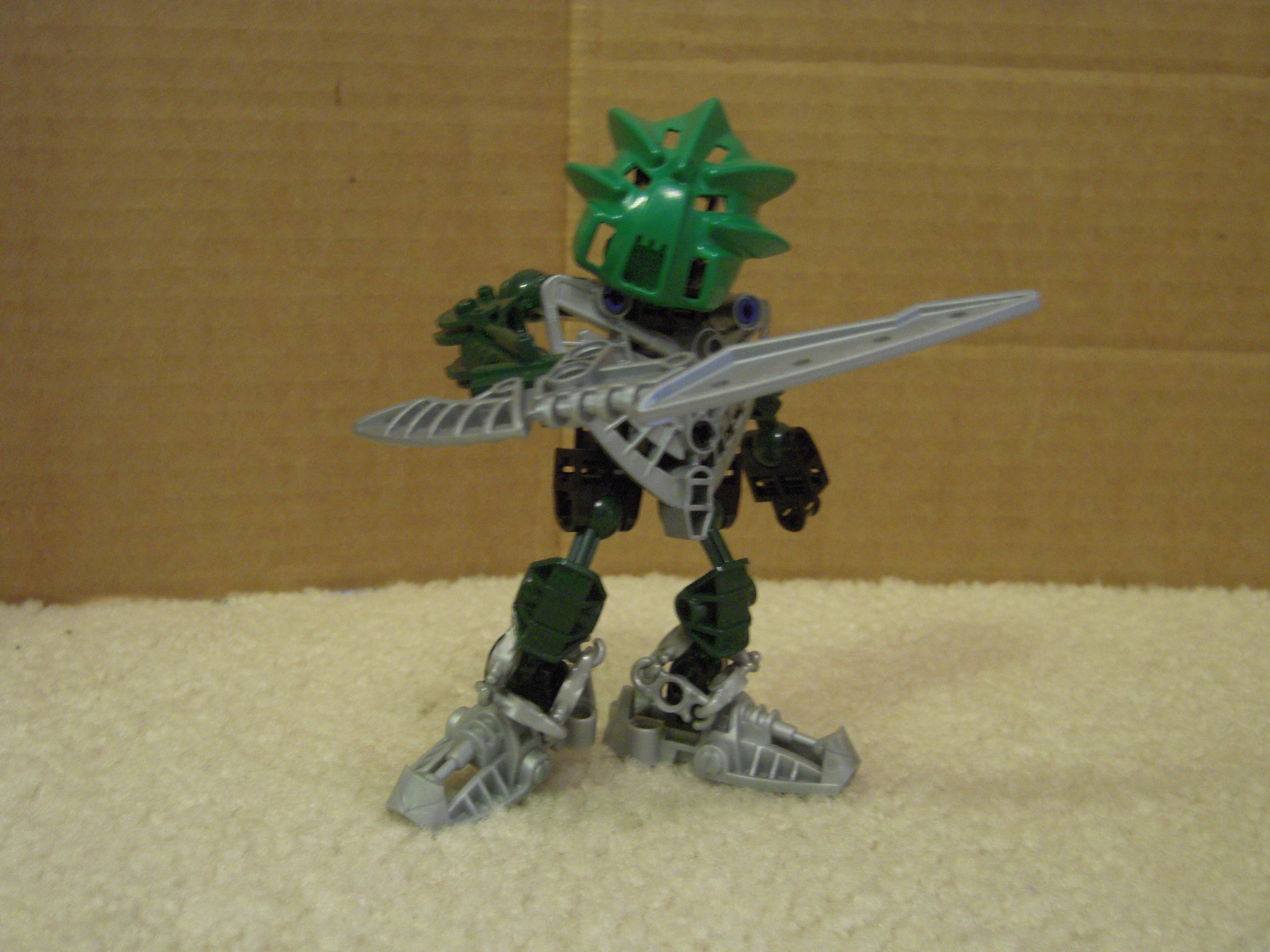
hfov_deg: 45.8
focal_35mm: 41
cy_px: 476
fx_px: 1504
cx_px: 635
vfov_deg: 35.1
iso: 500
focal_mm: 7.3
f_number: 3.2
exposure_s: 1/13
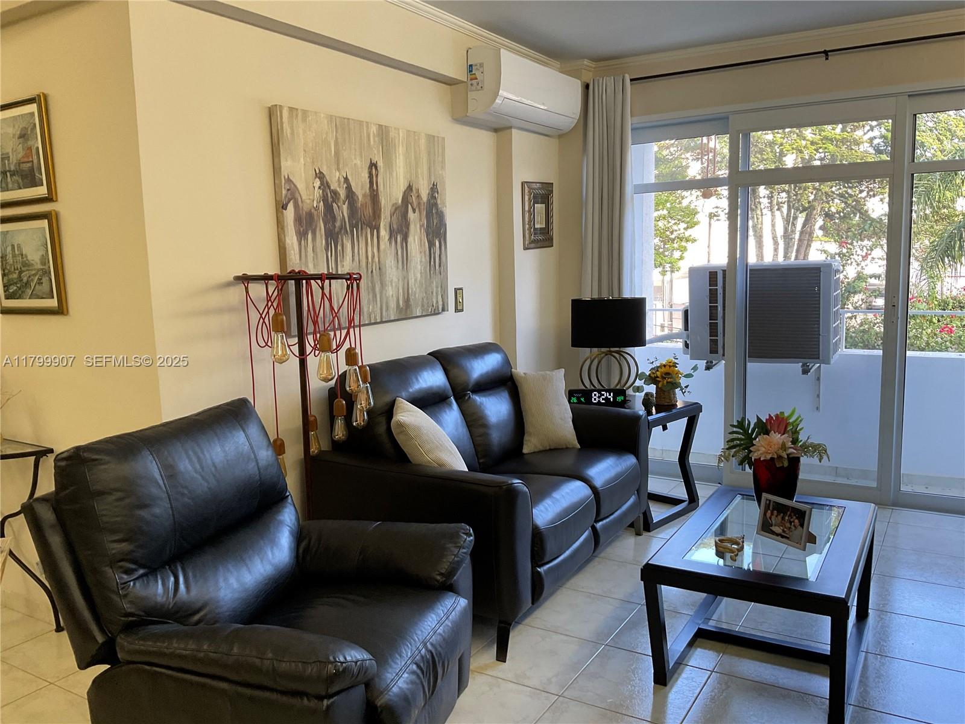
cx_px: 482
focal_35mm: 29
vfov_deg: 48.2
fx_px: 808
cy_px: 362
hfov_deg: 61.7
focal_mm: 3
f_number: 1.8
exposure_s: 1/60
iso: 64
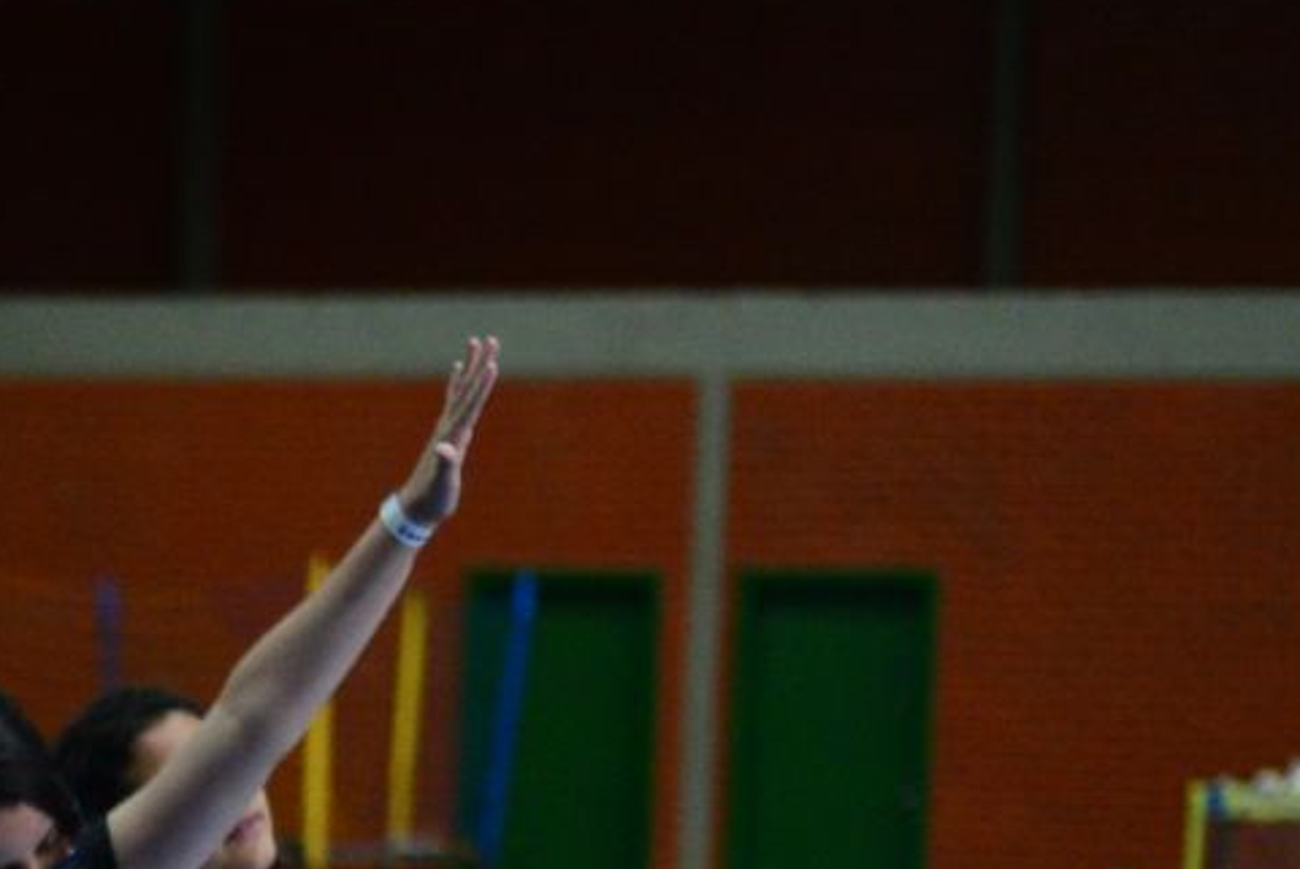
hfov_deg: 9.9
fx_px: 7229
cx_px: -753
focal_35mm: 200
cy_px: 1546
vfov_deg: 6.7
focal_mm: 50
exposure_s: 1/500
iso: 2500
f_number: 1.8
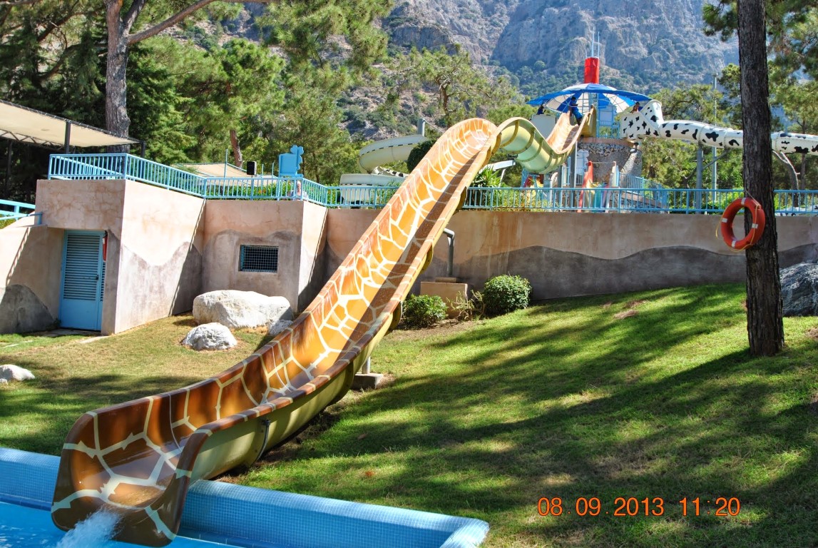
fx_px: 751
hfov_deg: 57.2
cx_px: 409
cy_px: 274
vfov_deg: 40.1
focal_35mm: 33
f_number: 6.3
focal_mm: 22
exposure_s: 1/160
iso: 100
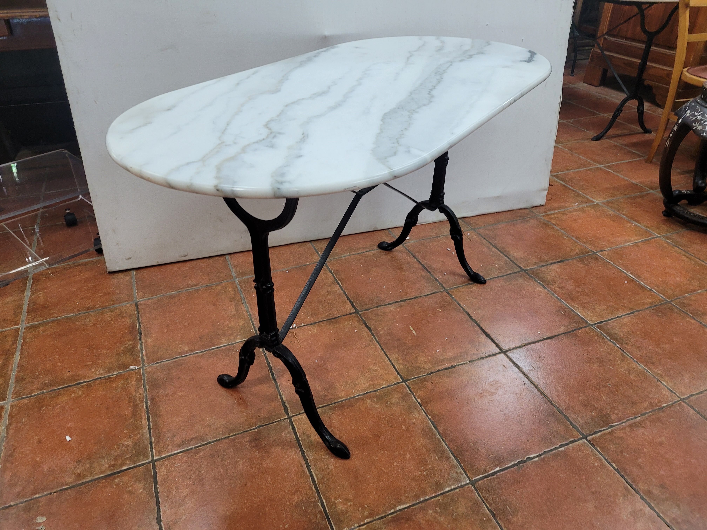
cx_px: 354
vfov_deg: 53.1
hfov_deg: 67.3
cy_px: 265
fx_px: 531
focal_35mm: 26
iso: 200
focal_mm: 5.4
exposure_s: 1/50
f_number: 1.8
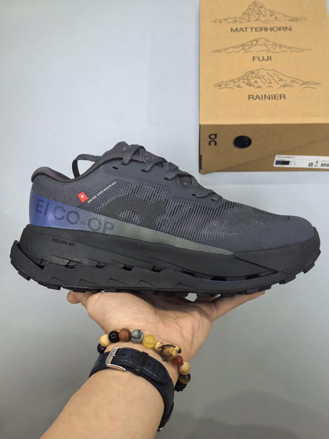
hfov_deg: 30.3
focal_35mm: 48
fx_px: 608
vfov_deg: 39.7
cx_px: 164
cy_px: 220
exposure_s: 1/133
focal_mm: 5.75
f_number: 2
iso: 1000
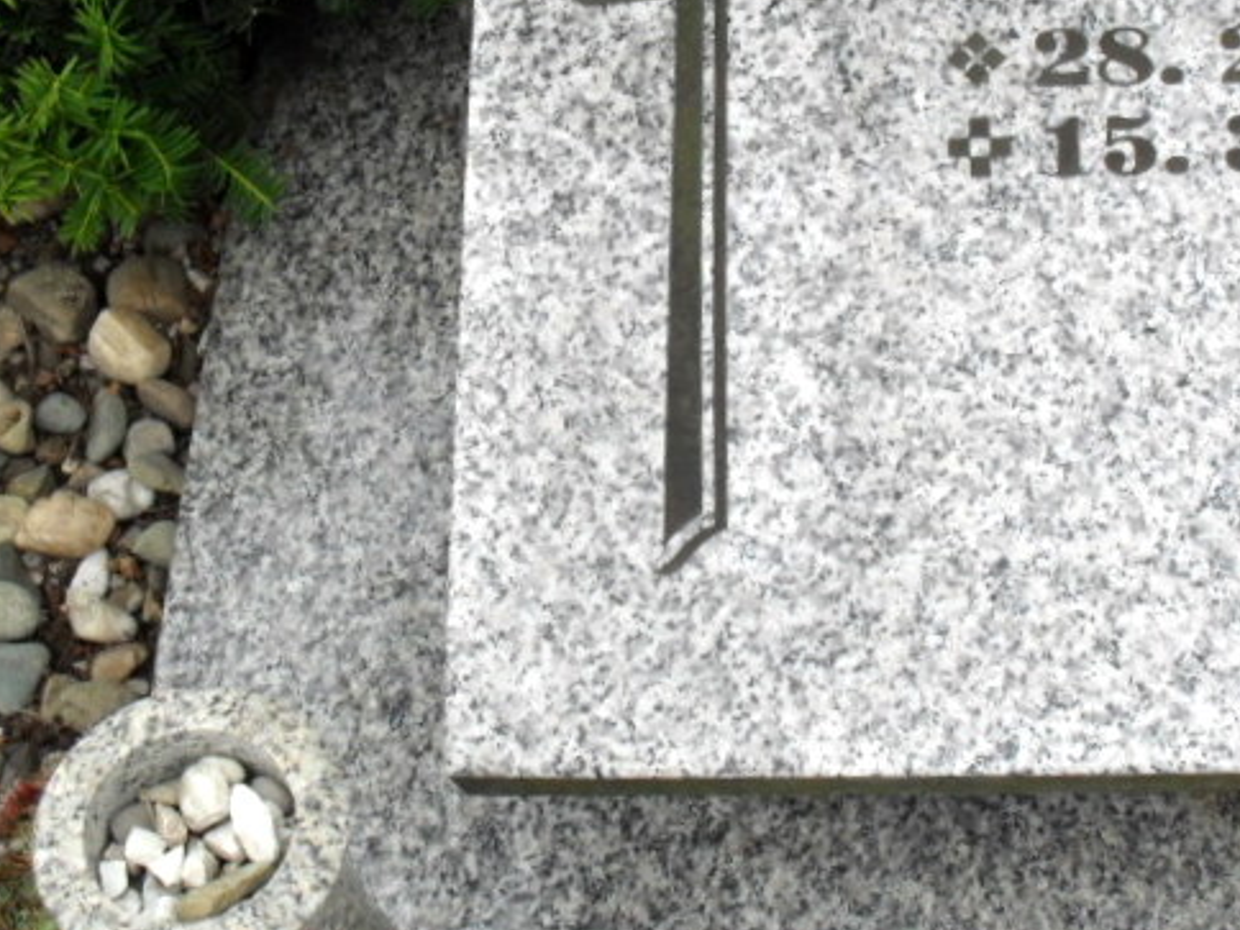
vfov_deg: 19.9
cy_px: 436
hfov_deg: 26.2
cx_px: 797
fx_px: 2651
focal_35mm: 74
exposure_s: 1/500
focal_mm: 6.3
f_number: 3.2
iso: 100
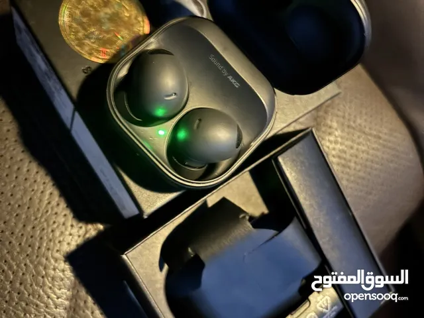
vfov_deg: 53.1
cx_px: 212
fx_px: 318
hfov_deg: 67.3
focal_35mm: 26
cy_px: 159
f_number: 1.6
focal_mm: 5.96
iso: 1250
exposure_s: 1/5
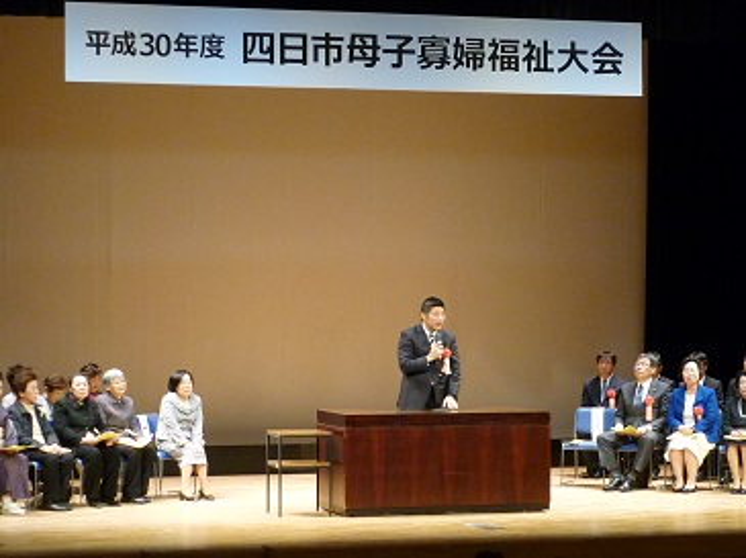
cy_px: 279
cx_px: 373
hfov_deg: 19.9
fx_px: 2131
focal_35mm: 99
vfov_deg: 14.9
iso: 320
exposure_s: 1/40
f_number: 3.4
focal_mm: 9.2
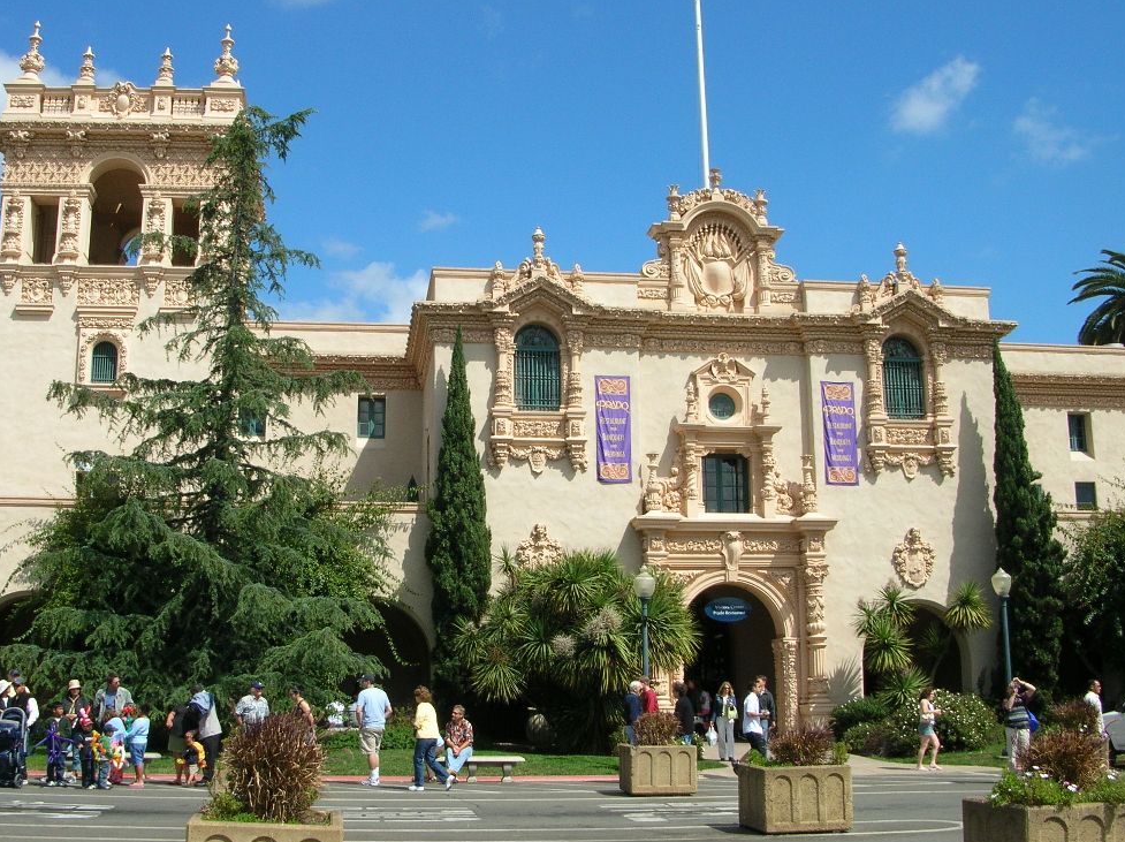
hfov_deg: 45.7
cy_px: 431
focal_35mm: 41
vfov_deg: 35.1
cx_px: 491
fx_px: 1331
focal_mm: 5.8
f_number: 5.6
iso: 50
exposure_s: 1/332
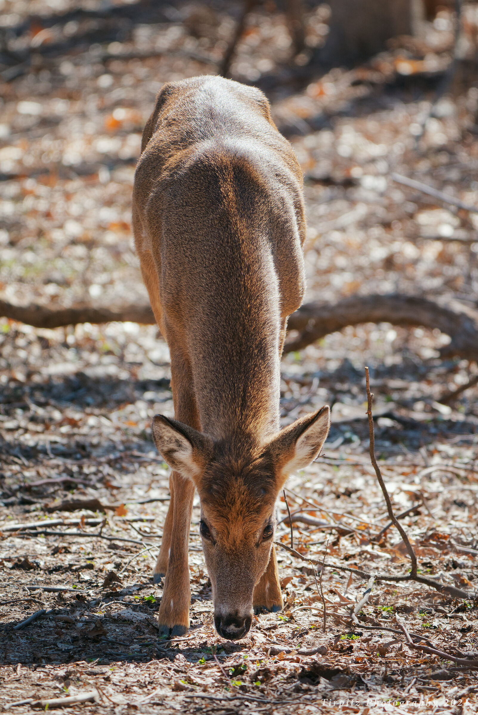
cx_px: 239
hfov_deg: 3.7
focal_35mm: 375
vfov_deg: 5.5
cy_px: 358
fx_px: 7458
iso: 500
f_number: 8
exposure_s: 1/350
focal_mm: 375
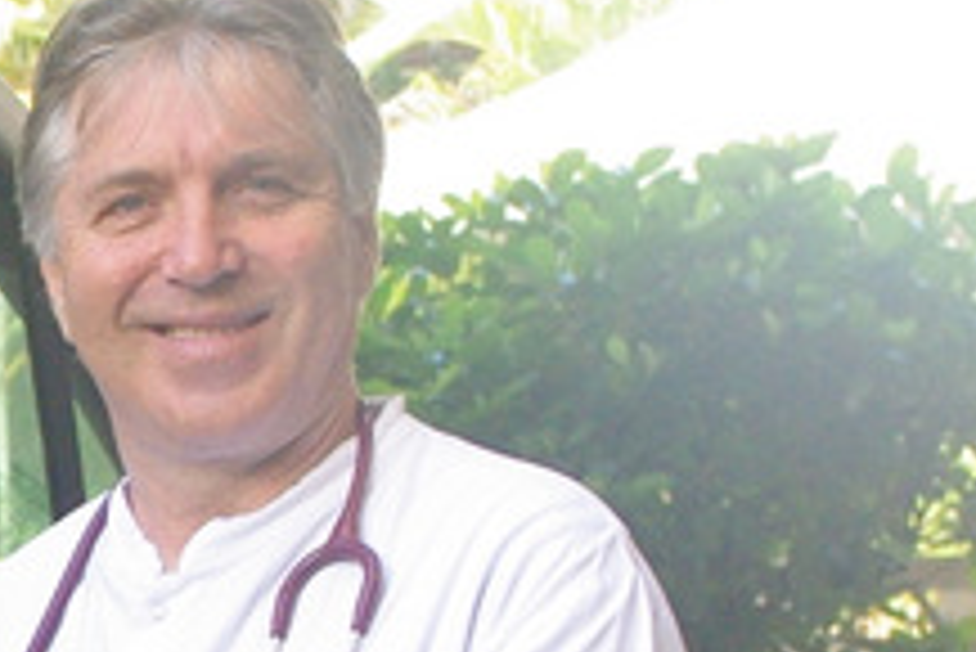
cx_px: -1093
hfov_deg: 7.5
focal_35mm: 263
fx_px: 7135
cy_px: 1331
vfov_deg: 5.1
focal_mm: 37.5
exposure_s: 1/125
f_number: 6.7
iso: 800
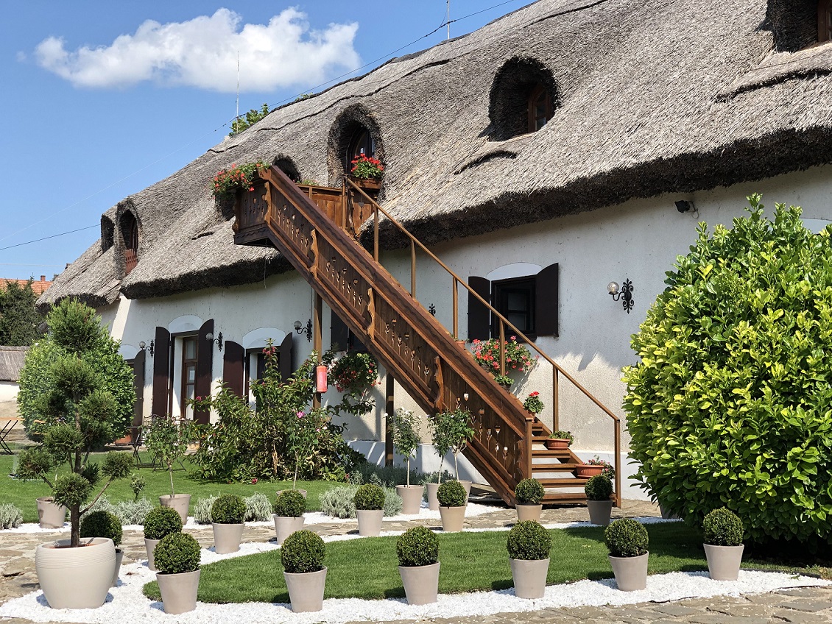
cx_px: 416
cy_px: 312
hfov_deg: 36.8
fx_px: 1250
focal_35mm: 52
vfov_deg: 28.0
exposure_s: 1/738
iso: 16
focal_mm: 6
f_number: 2.4
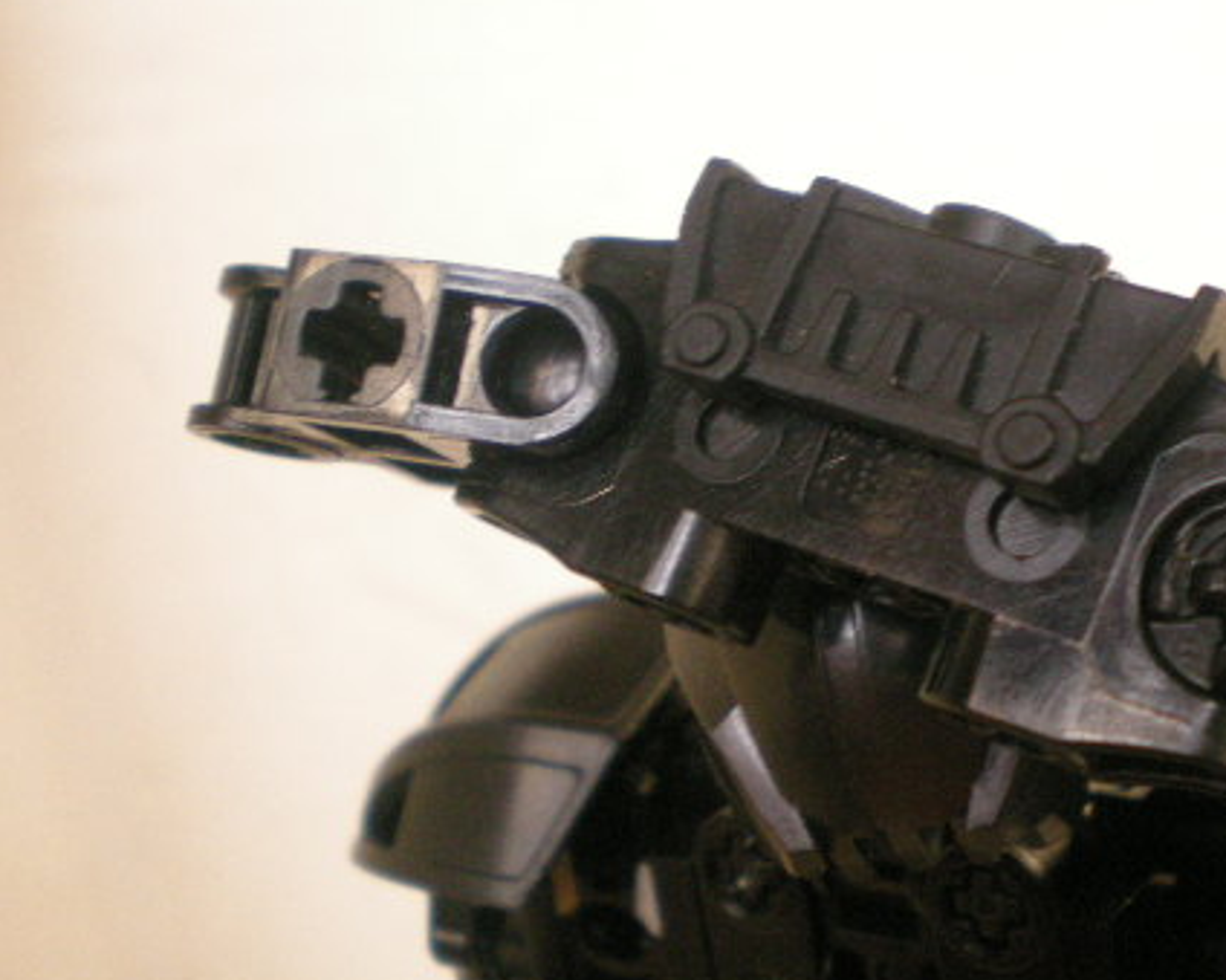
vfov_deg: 27.1
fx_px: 2031
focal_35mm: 56
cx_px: 876
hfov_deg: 33.1
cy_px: 515
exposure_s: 1/138
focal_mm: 6.3
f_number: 3.1
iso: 272
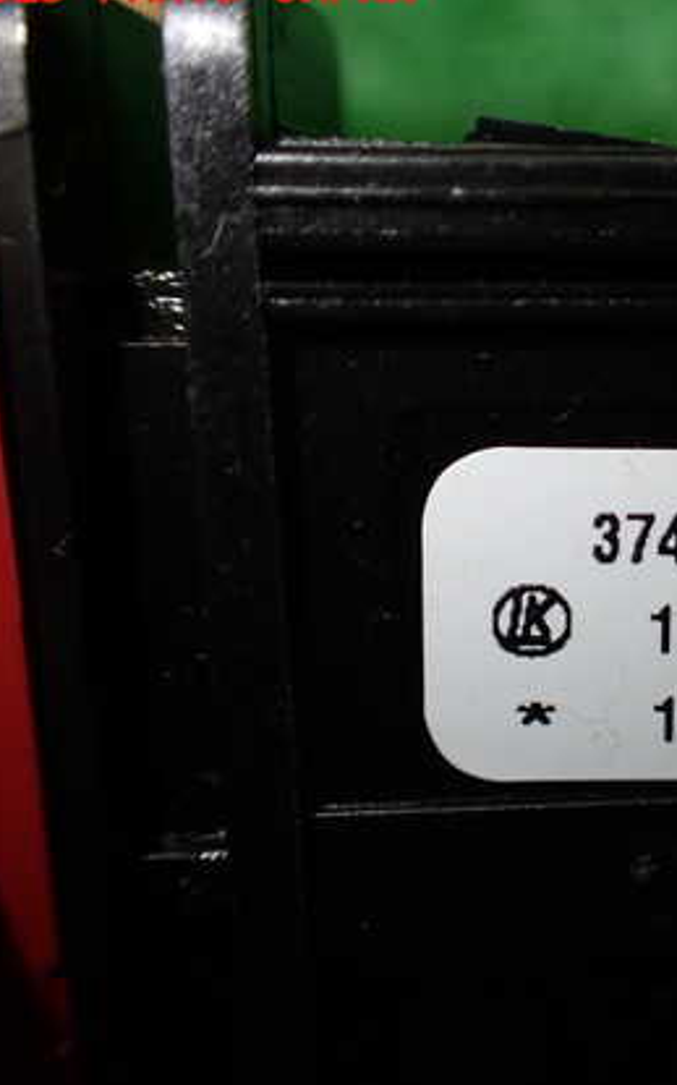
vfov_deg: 43.5
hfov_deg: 26.1
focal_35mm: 46
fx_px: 1359
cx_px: 724
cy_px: 541
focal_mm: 5.4
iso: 100
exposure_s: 1/160
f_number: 2.3
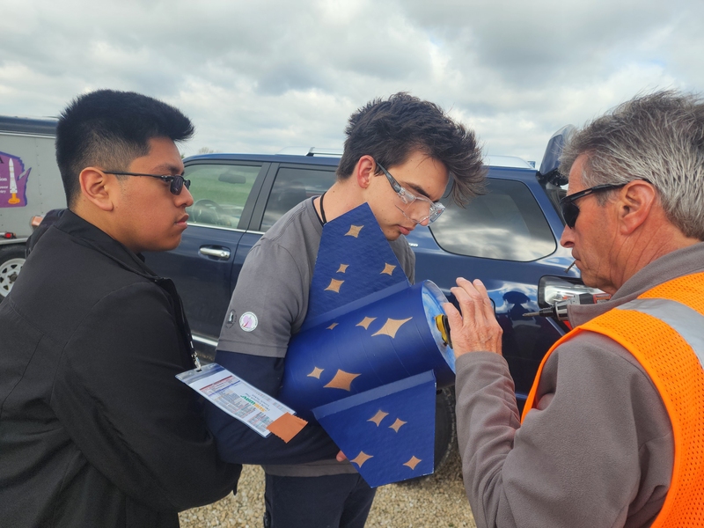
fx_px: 468
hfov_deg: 73.9
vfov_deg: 58.9
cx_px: 352
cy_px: 264
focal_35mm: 23
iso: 12
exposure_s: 1/477
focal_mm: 6.4
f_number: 1.8
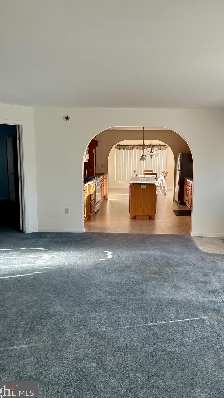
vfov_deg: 66.1
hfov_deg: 40.1
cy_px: 199
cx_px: 125
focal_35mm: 29
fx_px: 306
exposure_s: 1/121
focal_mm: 5.7
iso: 40
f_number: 1.5
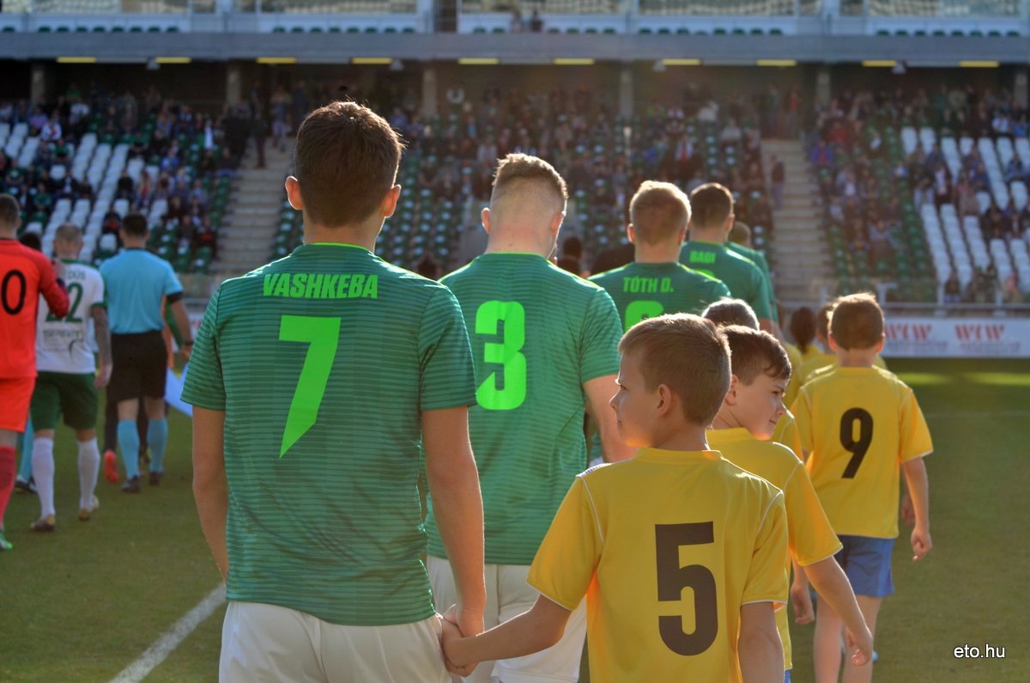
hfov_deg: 19.5
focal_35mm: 105
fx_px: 2998
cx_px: 515
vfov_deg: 13.0
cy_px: 342
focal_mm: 70
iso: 250
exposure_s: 1/640
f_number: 6.3
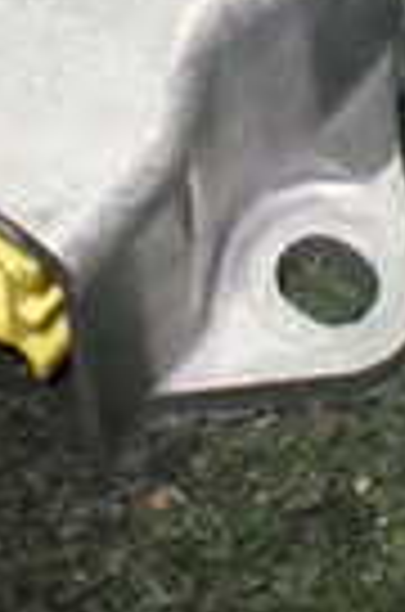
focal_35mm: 138
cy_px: -351
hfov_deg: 9.9
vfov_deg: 13.8
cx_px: 153
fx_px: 2341
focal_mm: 5.4
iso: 800
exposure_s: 1/100
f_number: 2.3
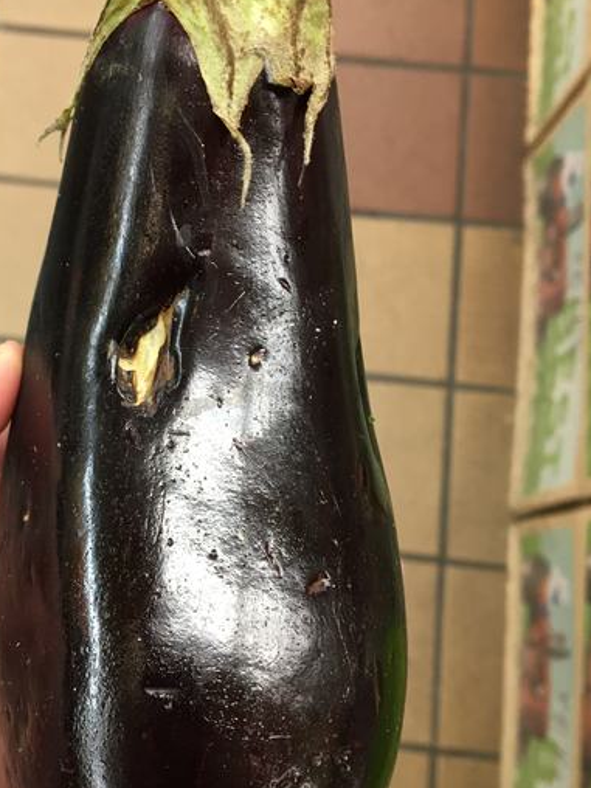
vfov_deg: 46.8
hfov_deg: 35.6
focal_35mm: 40
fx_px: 911
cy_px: 402
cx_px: 192
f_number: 2.2
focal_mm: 4.15
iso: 80
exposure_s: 1/30
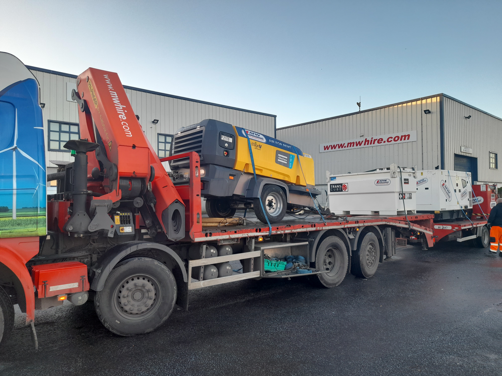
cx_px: 251
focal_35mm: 25
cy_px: 188
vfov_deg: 54.9
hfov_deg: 69.4
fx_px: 363
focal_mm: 4.6
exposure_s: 1/120
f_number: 2
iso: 32
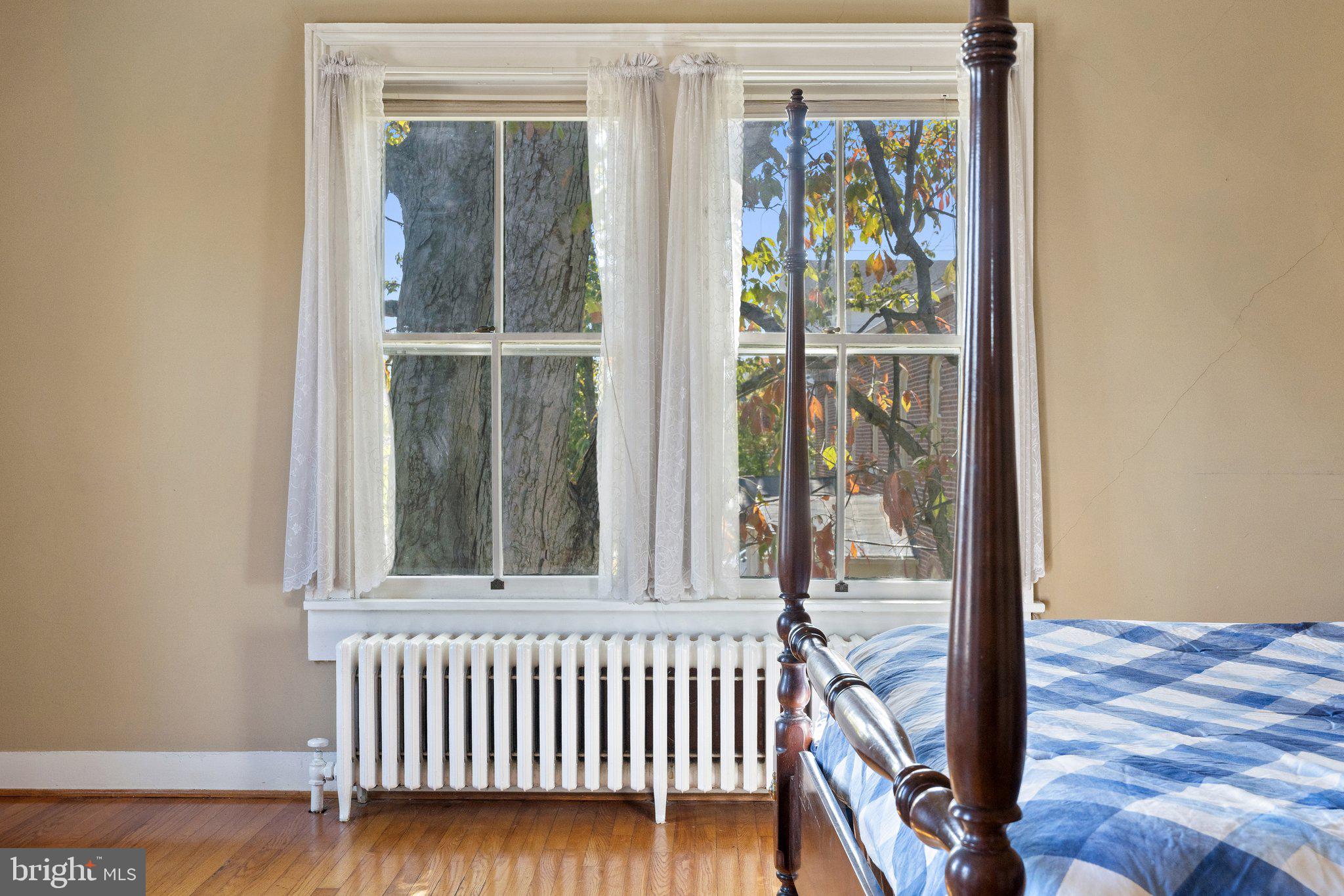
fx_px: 1306
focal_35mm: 35
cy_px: 448
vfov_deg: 37.8
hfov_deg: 54.4
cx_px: 672
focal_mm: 35
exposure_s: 1/25
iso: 640
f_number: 8
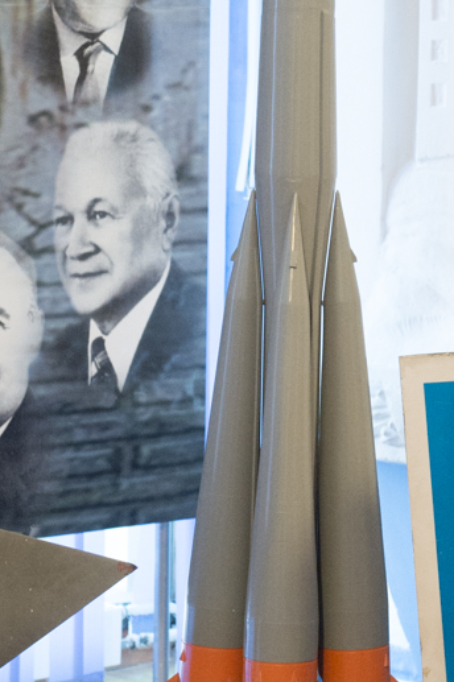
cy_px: 272
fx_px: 2860
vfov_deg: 13.6
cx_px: 441
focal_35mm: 151
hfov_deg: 9.0
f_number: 4.5
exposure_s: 1/250
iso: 4000
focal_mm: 52
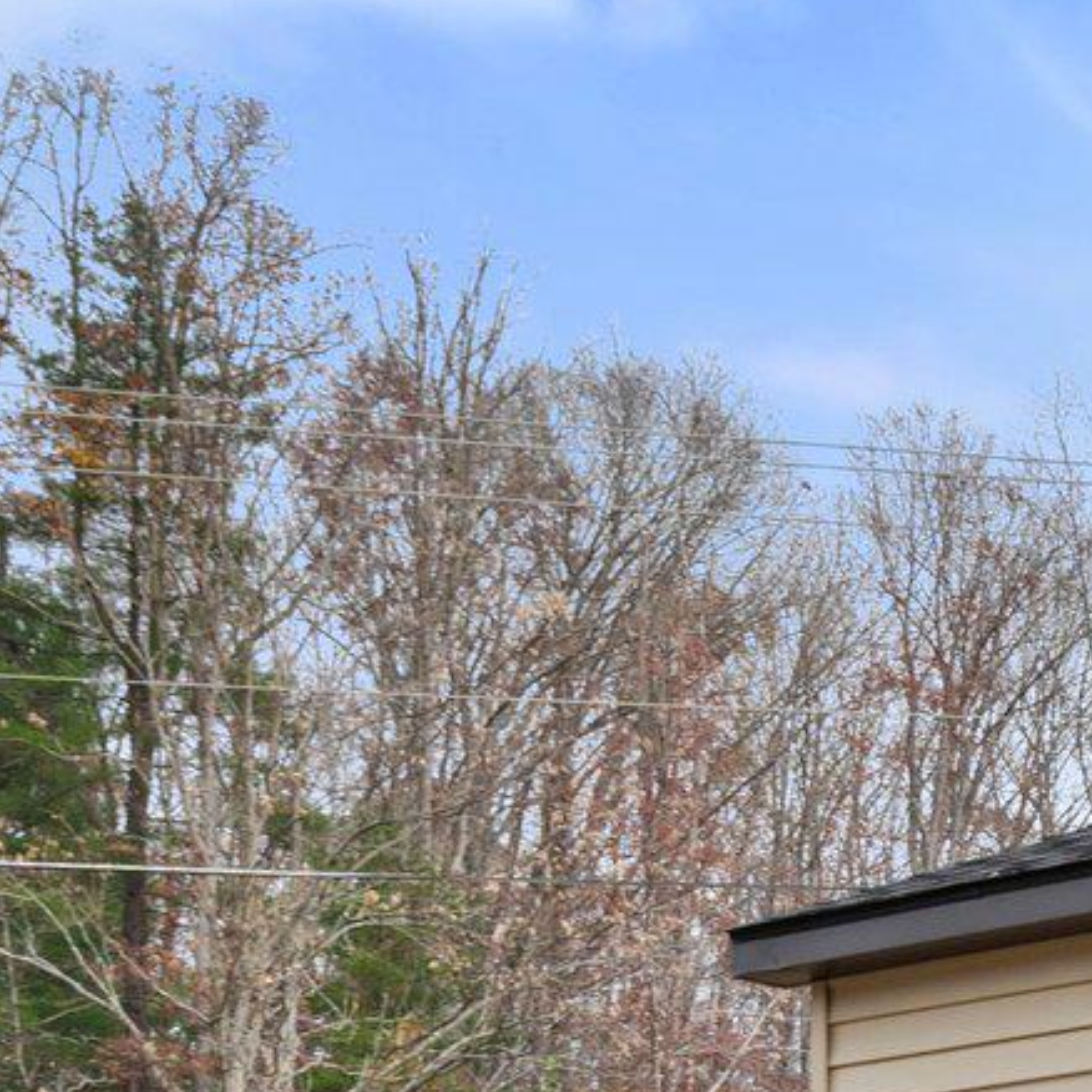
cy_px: 1171
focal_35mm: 139
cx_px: 2391
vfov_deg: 12.4
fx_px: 4961
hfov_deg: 11.1
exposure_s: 1/160
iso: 200
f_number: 11
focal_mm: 35
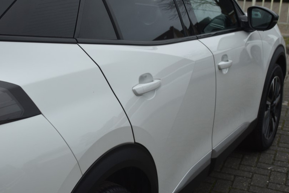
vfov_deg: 21.2
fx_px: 514
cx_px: 107
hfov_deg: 31.3
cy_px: 70
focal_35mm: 64
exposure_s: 1/80
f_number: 4.5
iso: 400
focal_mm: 32
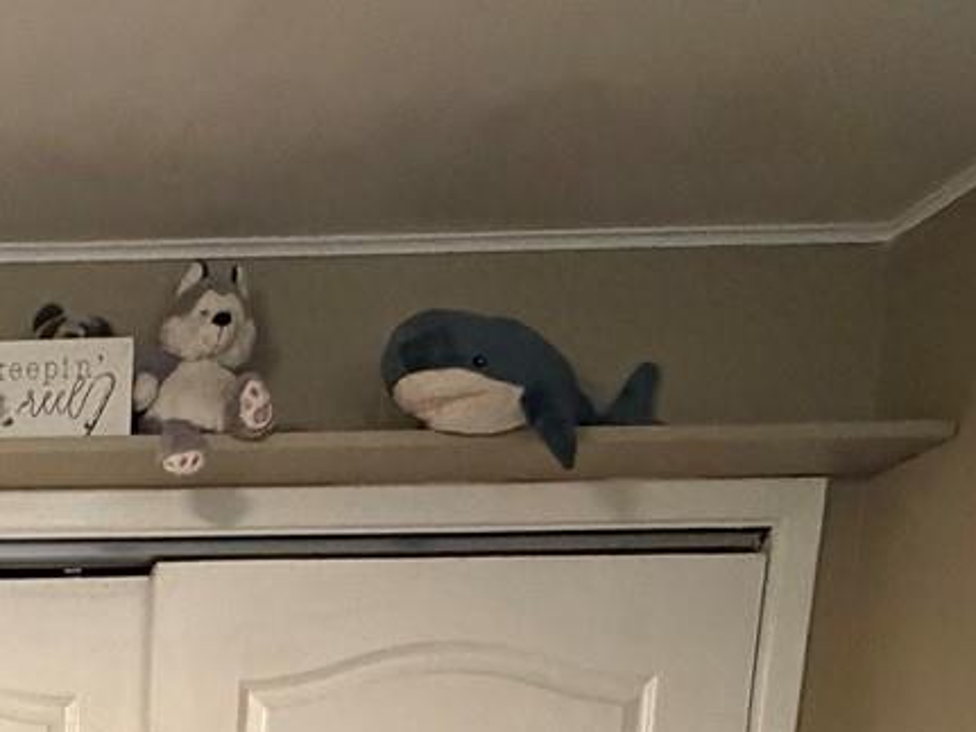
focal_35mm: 52
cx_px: -181
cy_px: 1269
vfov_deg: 20.8
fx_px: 1466
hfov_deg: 31.2
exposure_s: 1/60
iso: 800
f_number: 2.2
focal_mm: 2.22
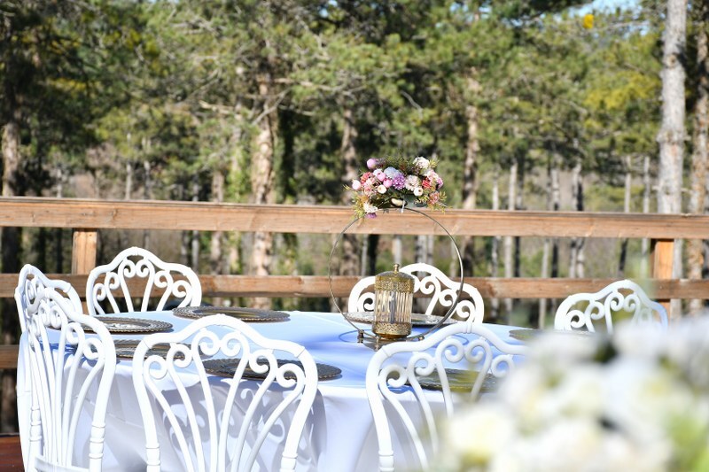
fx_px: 2205
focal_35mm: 112
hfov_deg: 18.3
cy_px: 236
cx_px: 354
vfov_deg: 12.2
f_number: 7.1
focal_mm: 75
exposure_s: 1/320
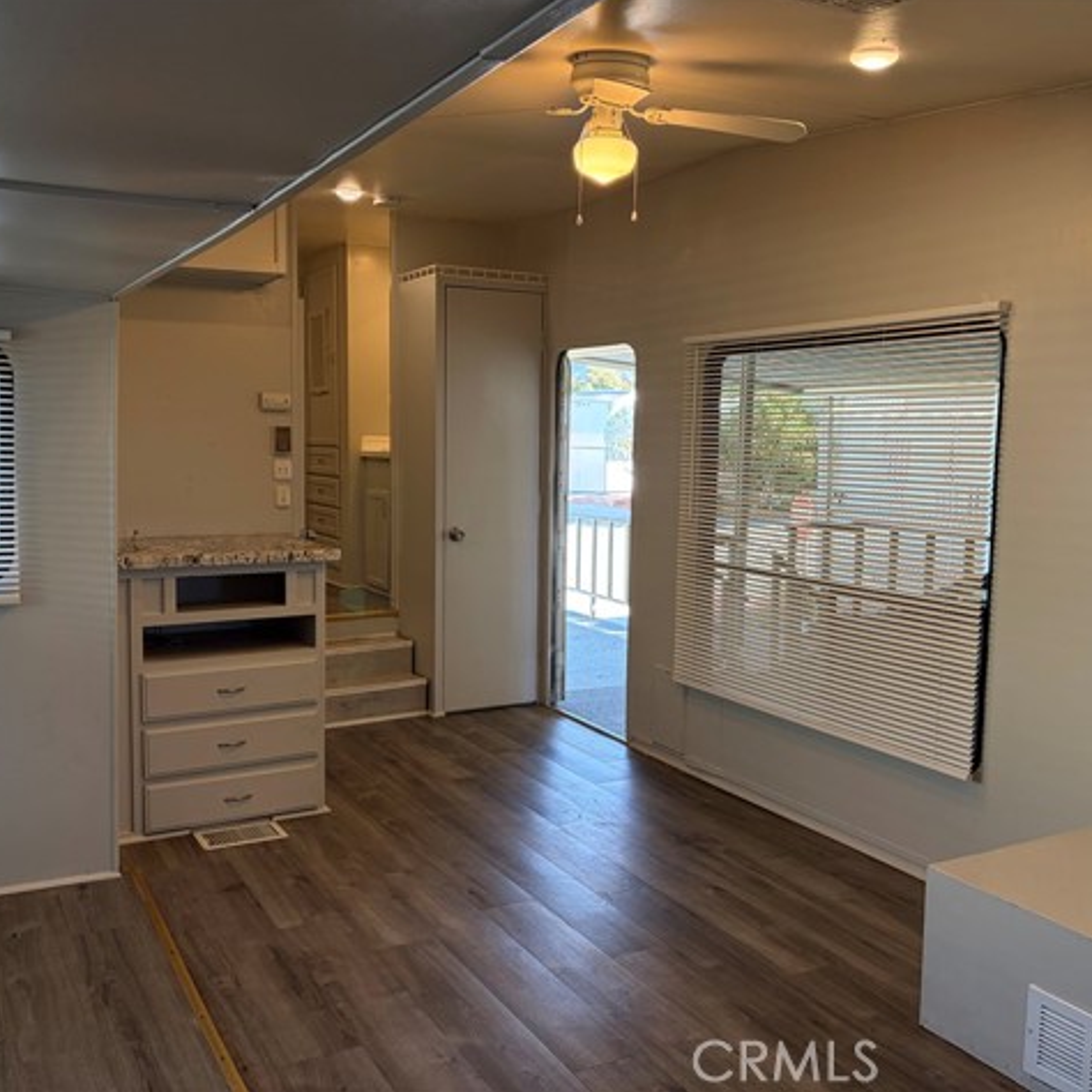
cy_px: 541
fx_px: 1106
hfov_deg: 52.4
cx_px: 484
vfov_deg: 52.5
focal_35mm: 31
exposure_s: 1/120
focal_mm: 5.96
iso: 160
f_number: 1.6
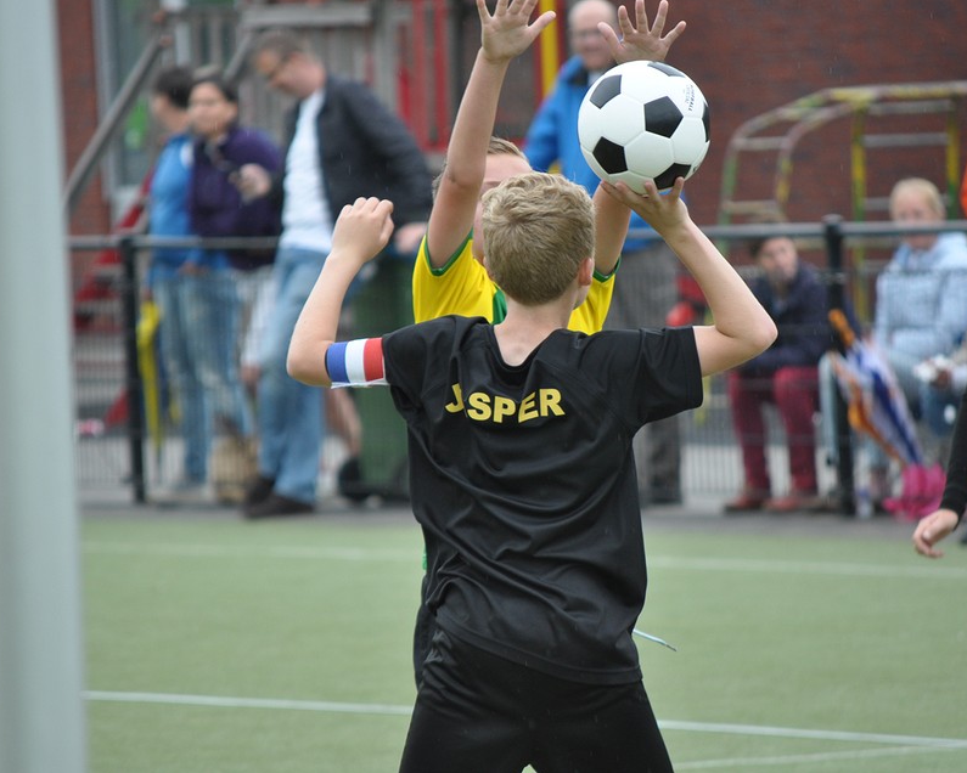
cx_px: 529
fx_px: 10360
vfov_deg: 4.3
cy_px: 365
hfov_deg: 5.3
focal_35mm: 362
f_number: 5.6
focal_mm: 200
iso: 400
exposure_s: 1/320
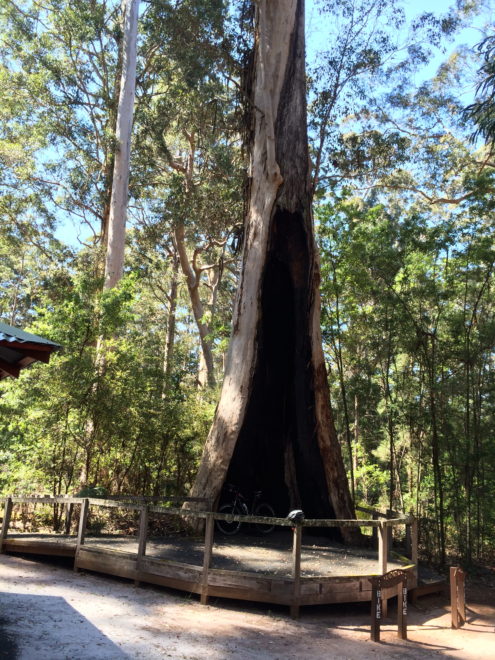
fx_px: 572
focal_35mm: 30
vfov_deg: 60.0
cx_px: 248
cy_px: 330
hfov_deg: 46.8
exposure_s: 1/165
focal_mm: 4.12
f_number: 2.2
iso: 32
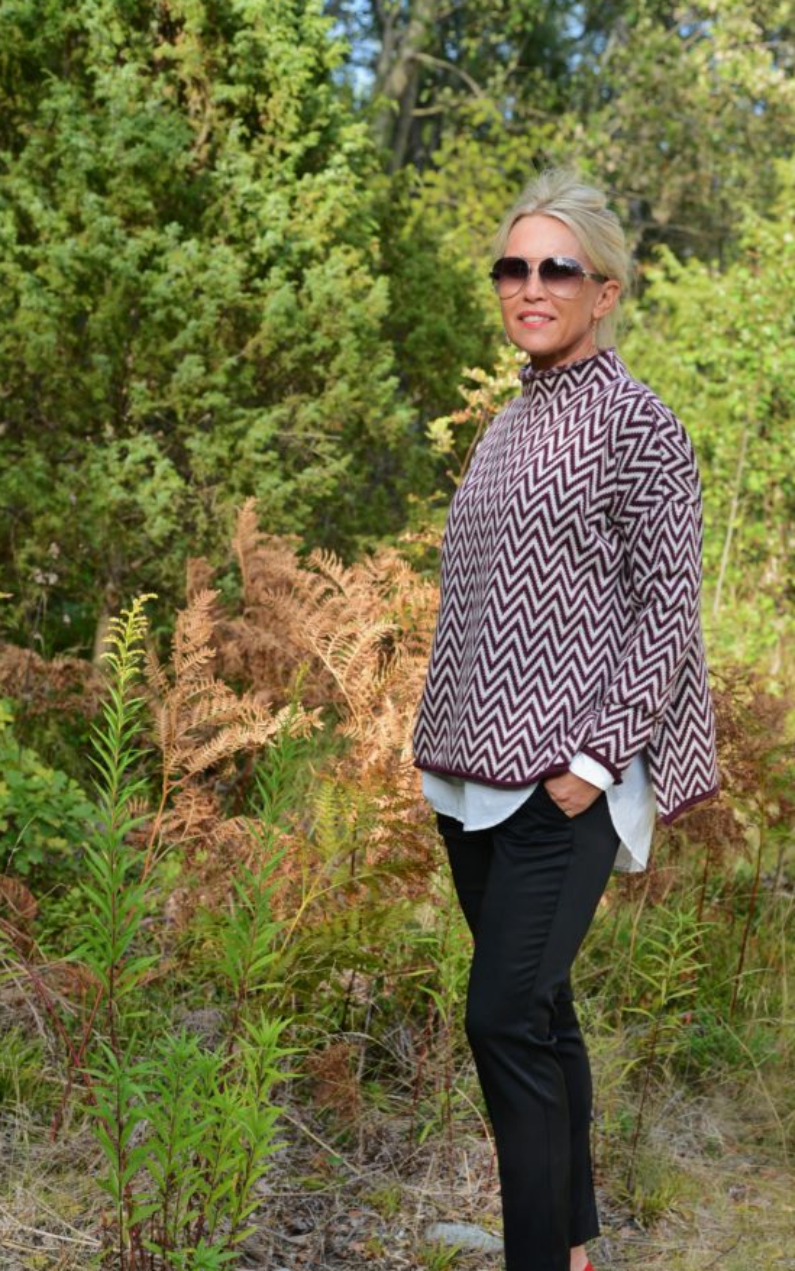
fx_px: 2391
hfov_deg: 18.8
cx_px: 491
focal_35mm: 69
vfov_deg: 29.7
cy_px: 725
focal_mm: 58
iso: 1000
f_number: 5
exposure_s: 1/1000
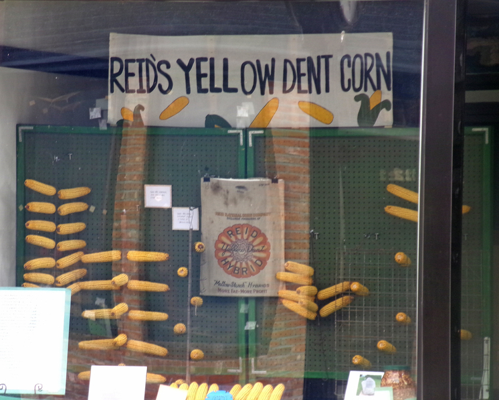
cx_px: 234
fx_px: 4342
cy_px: 200
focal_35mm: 294
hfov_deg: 6.6
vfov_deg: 5.3
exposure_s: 1/60
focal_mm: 50.3
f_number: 5.9
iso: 200
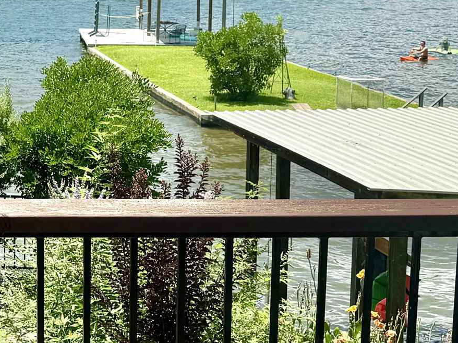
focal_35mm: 84
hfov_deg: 21.1
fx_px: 1111
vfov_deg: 17.3
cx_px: -137
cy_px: 35
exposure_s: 1/4608
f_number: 1.78
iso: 80
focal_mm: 6.76
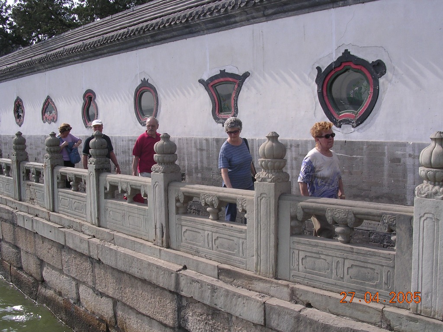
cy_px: 166
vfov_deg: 37.7
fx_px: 486
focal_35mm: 38
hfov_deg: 49.0
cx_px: 222
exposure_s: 1/210
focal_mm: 5.8
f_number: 5.6
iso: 100
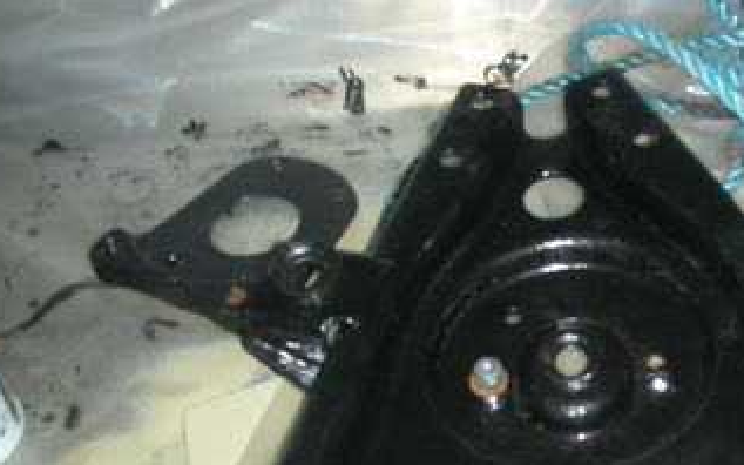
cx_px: 643
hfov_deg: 26.7
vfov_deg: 16.9
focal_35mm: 75
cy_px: 486
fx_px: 1520
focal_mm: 5.8
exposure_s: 1/60
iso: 50
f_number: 2.8
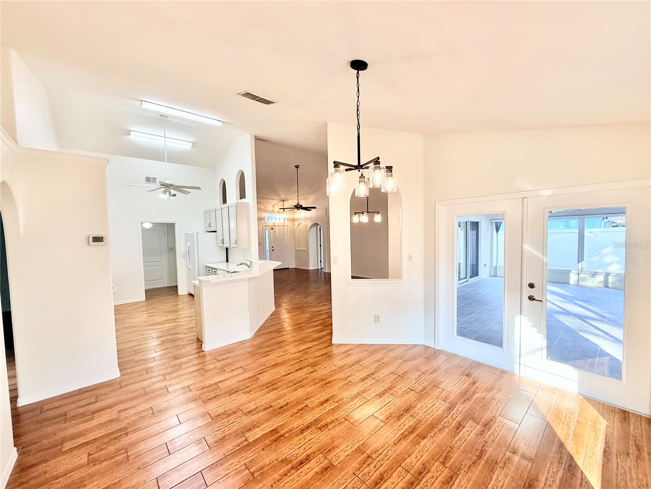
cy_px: 244
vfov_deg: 85.7
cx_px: 326
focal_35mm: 14
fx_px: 263
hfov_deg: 102.1
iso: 160
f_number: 2.2
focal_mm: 2.22
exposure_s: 1/120
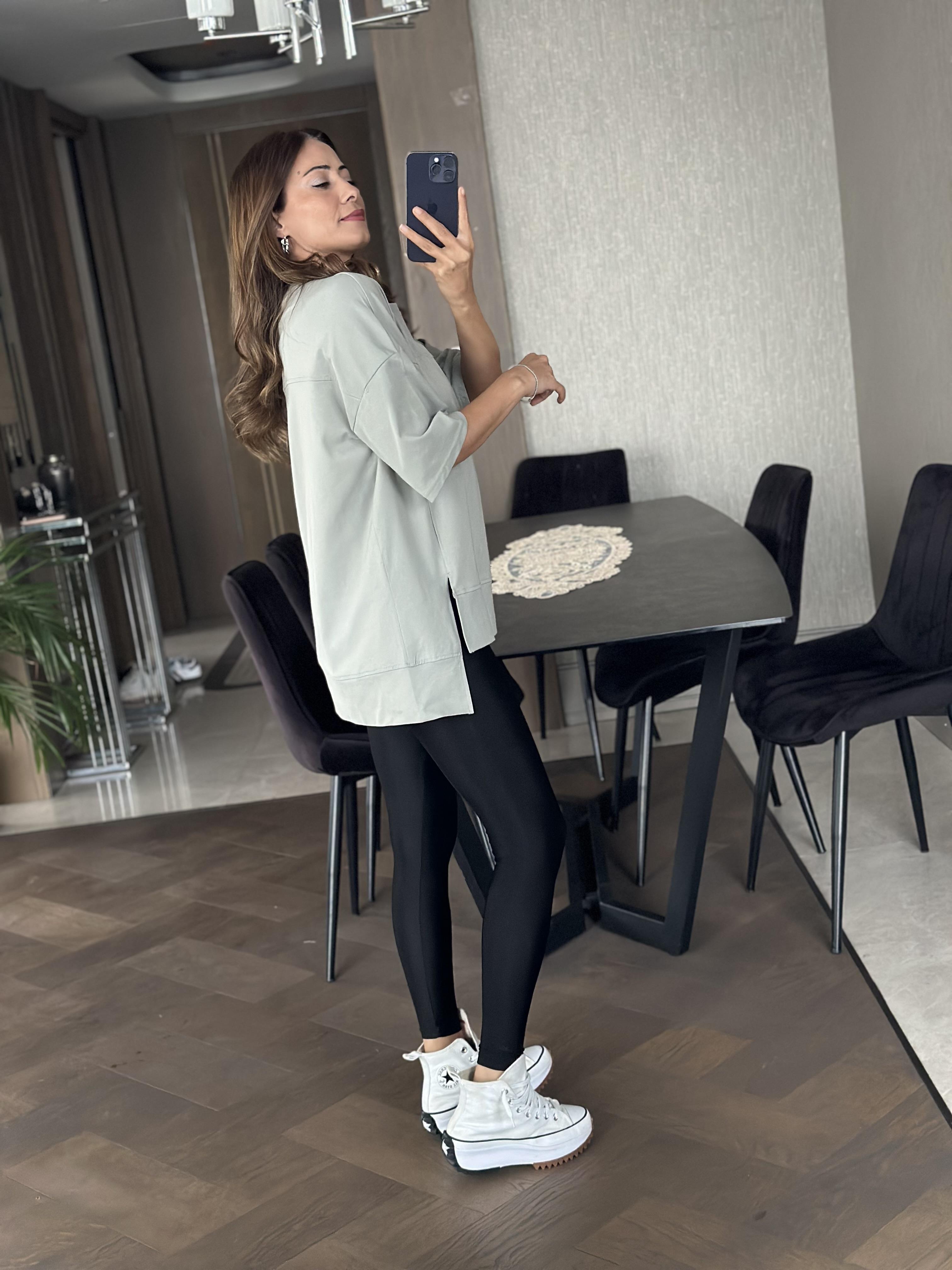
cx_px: 476
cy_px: 635
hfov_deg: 30.3
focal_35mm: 48
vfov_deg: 39.7
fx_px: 1760
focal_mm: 6.86
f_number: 1.78
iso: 500
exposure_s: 1/40
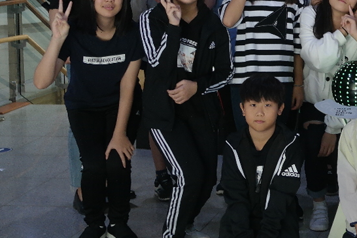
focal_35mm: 95
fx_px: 942
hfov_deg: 19.7
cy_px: 33
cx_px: 469
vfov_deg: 14.3
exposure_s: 1/40
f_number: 3.5
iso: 400
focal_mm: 20
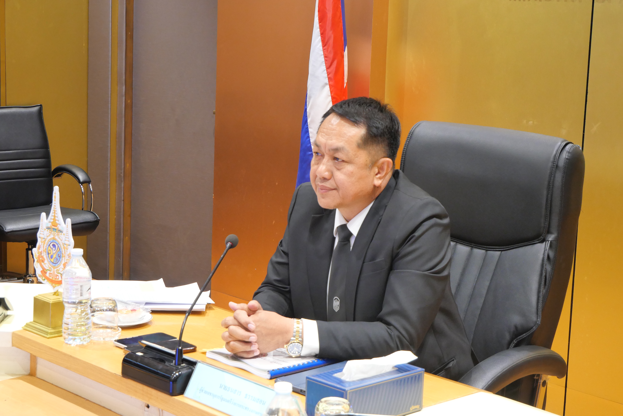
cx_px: 312
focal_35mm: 72
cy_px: 208
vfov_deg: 19.0
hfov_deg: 28.1
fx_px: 1247
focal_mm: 35
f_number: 5.2
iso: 1000
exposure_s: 1/13
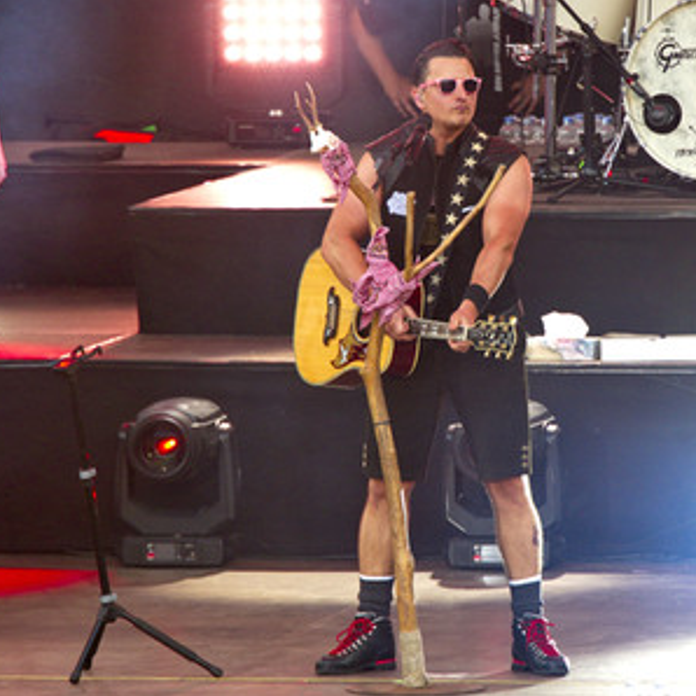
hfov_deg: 2.7
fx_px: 14627
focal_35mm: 643
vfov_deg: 2.7
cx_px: 475
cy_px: 348
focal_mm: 500
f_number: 5.6
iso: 1600
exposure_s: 1/200
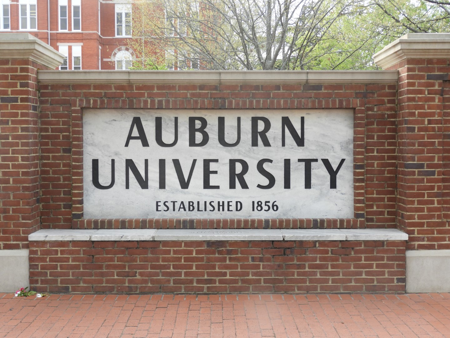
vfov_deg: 26.6
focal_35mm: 55
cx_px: 225
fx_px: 715
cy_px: 169
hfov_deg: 34.9
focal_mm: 9.9
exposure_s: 1/100
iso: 100
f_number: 4
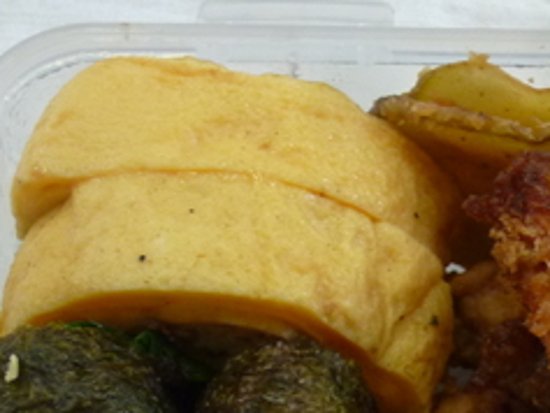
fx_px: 1415
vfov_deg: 16.0
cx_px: 536
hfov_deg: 21.3
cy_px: 485
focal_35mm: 89
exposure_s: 1/60
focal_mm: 5.8
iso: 200
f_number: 2.6
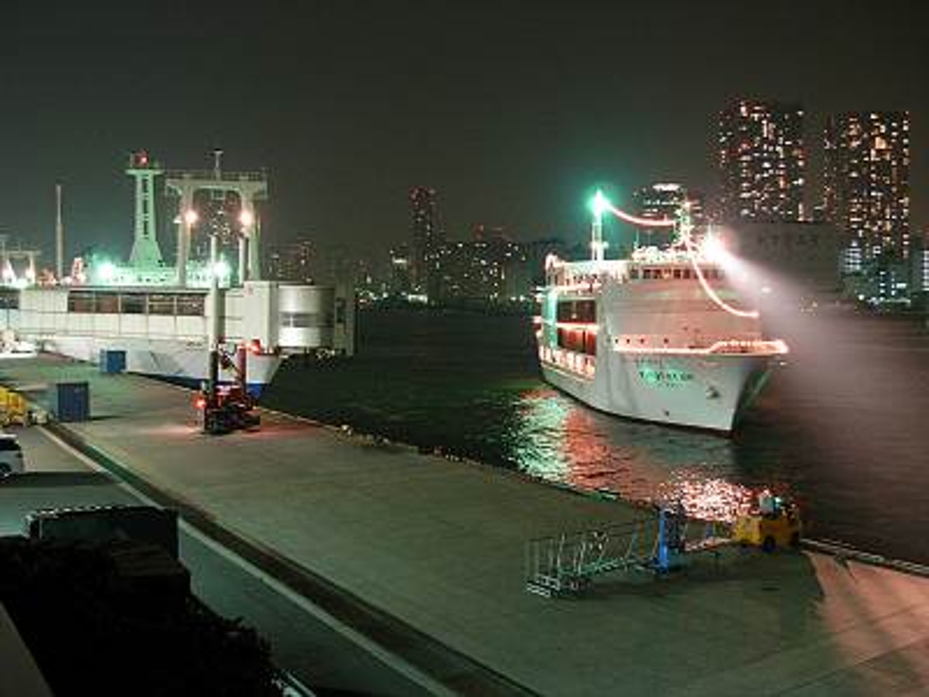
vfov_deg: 37.7
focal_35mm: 38
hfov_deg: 49.0
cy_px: 348
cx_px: 464
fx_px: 1020
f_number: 2.9
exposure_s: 1/1.4
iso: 200
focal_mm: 6.3
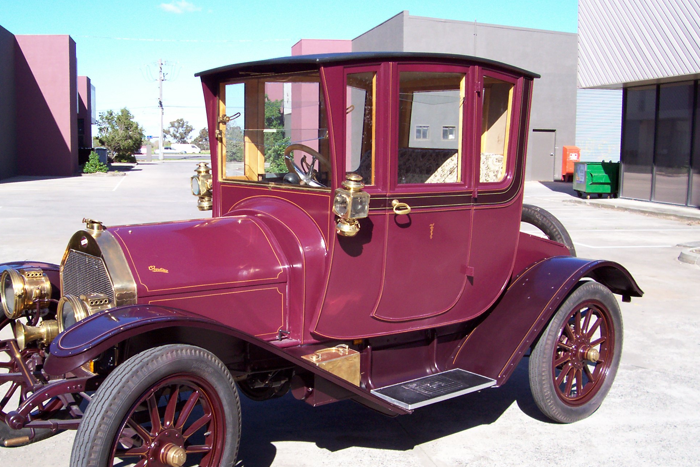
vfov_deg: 31.8
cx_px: 290
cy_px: 271
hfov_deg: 46.2
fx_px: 817
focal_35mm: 42
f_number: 2.7
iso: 80
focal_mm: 5.6
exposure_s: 1/649
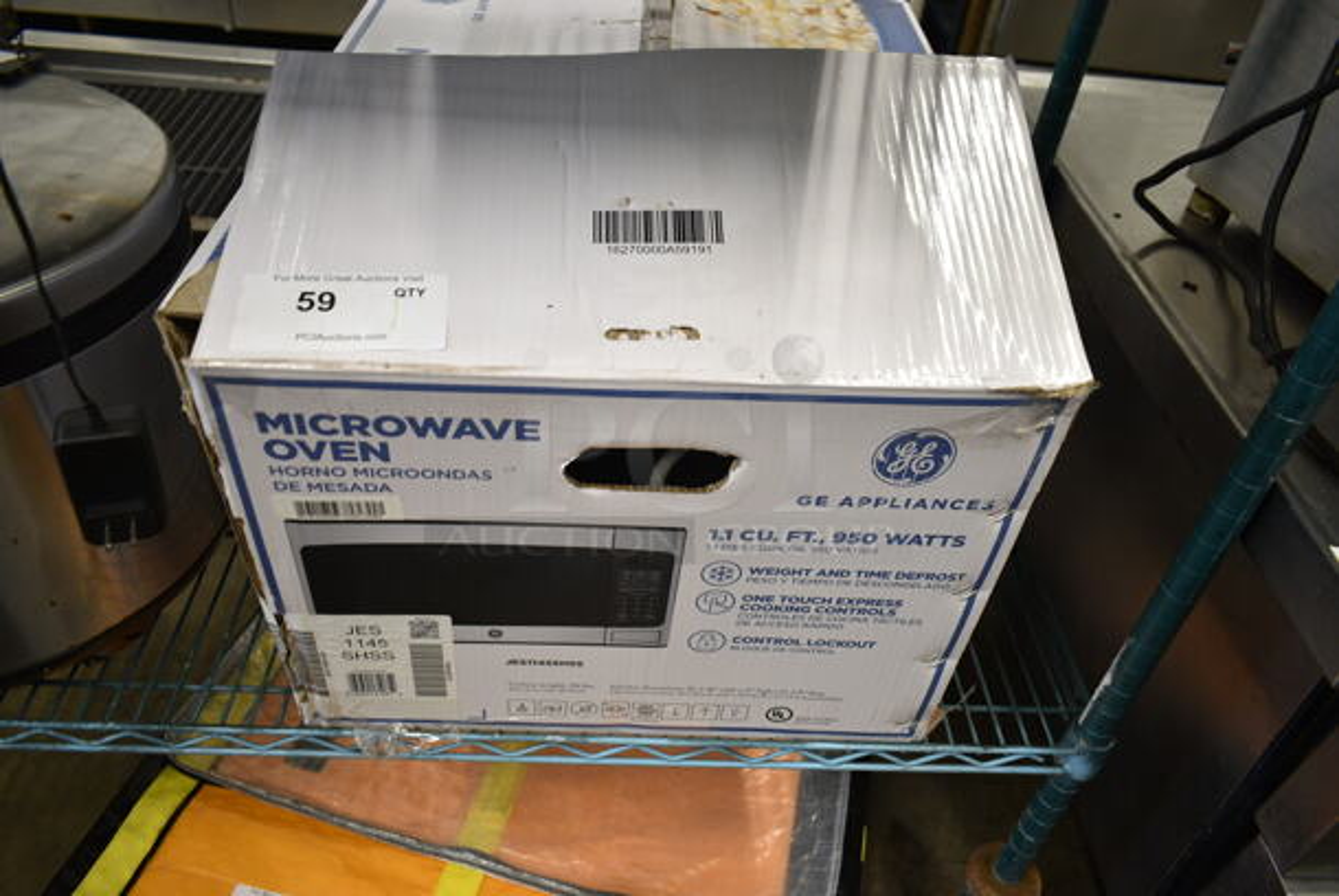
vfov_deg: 48.0
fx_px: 1005
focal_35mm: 27
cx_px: 670
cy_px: 448
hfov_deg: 67.3
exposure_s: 1/30
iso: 320
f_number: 3.5
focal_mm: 18
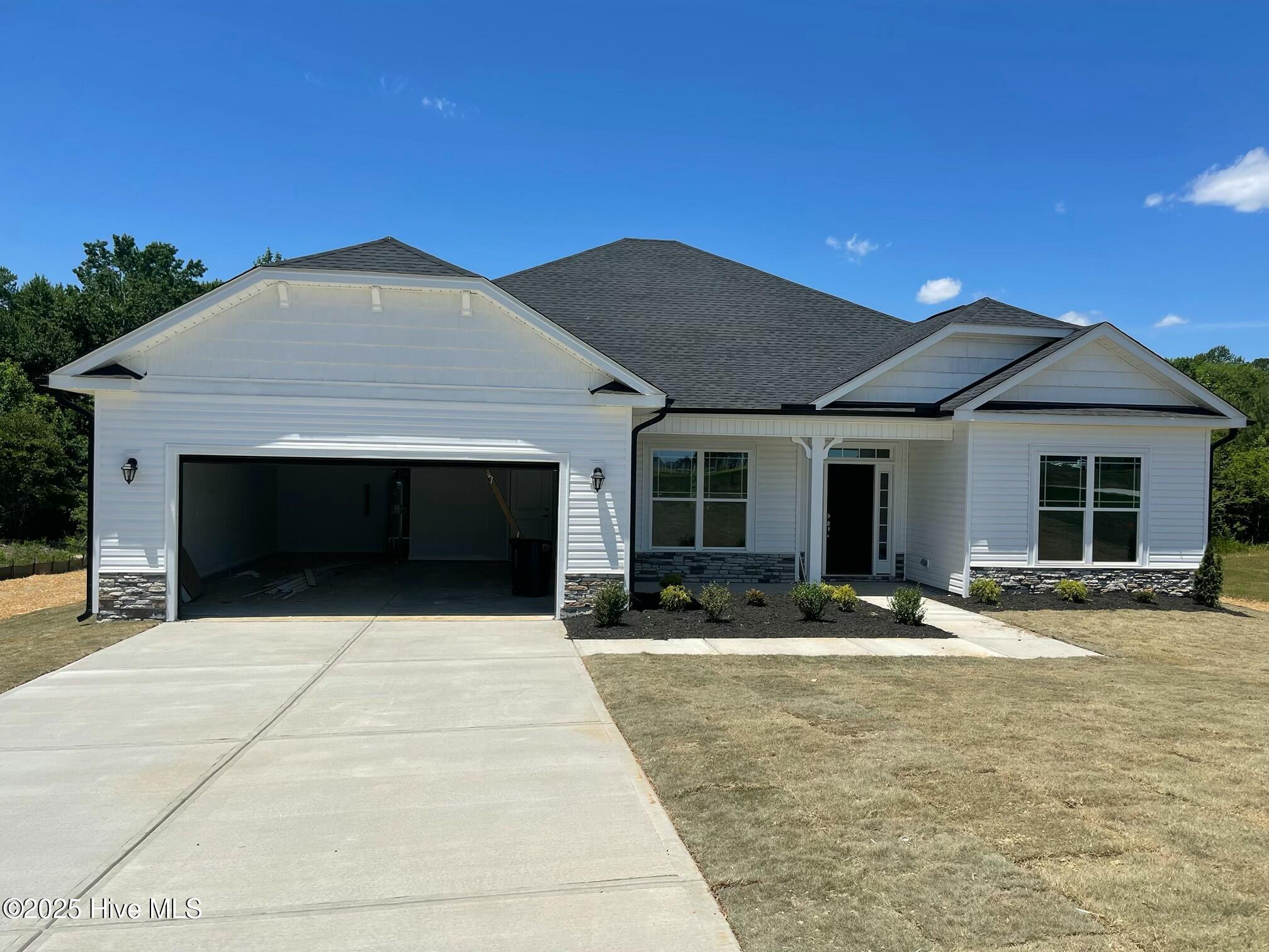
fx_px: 916
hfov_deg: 69.4
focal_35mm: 25
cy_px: 476
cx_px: 634
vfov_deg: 54.9
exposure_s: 1/5128
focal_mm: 5.1
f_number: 1.6
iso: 32
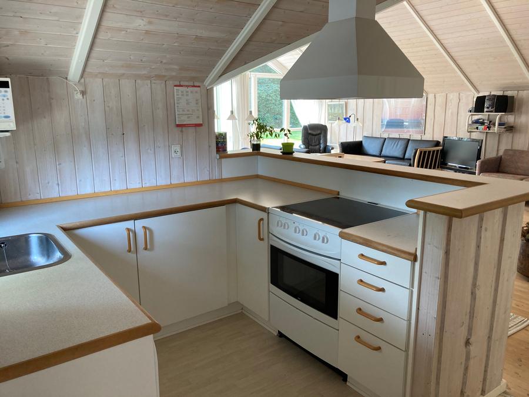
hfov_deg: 63.4
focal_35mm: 28
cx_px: 264
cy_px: 198
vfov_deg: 49.7
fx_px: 428
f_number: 1.8
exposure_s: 1/88
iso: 80
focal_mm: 3.99
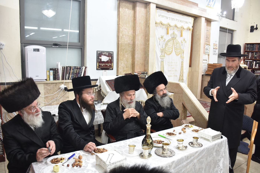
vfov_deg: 47.9
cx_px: 130
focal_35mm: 27
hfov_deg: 67.4
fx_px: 195
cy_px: 86
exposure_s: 1/100
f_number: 5.6
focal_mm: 18
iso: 1000
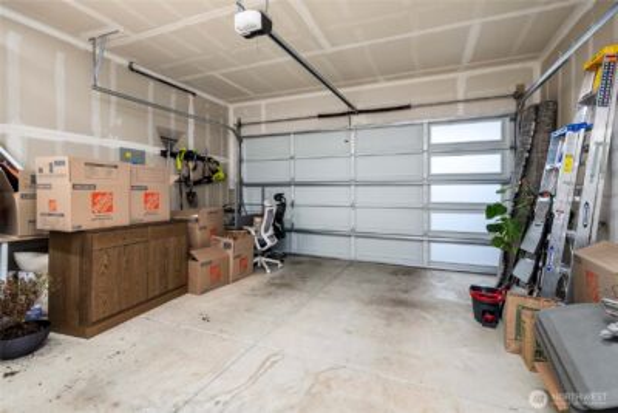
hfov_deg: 100.4
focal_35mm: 15
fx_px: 258
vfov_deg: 77.4
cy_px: 206
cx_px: 309
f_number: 7.1
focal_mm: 15
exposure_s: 1/60
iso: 800
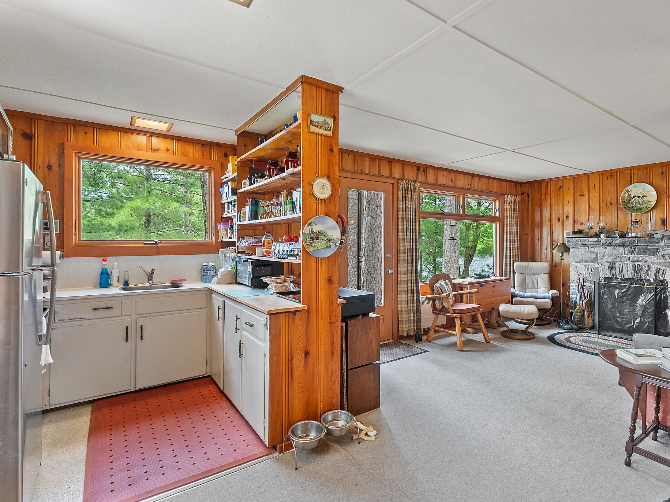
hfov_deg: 87.1
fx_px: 348
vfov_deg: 71.6
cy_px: 242
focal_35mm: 18
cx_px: 386
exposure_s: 1/10
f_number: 5
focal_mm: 16
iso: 500
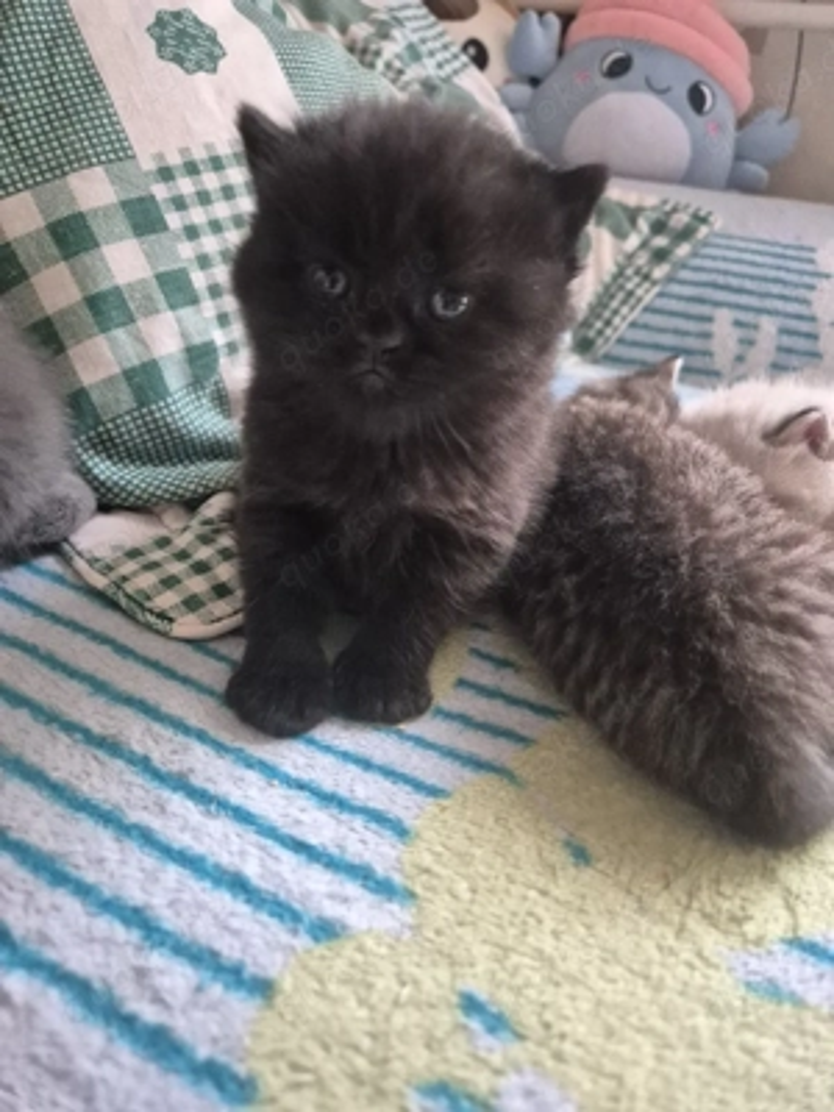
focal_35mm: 23
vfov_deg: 73.9
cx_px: 417
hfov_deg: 58.9
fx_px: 739
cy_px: 556
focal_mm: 5.4
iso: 2000
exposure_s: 1/100
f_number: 1.8
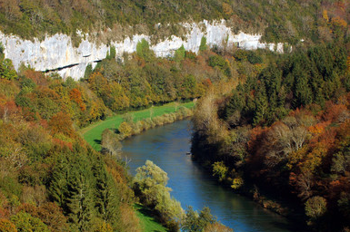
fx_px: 1370
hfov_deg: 14.6
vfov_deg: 9.7
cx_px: 160
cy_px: 117
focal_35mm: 141
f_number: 6.3
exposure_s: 1/160
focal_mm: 86
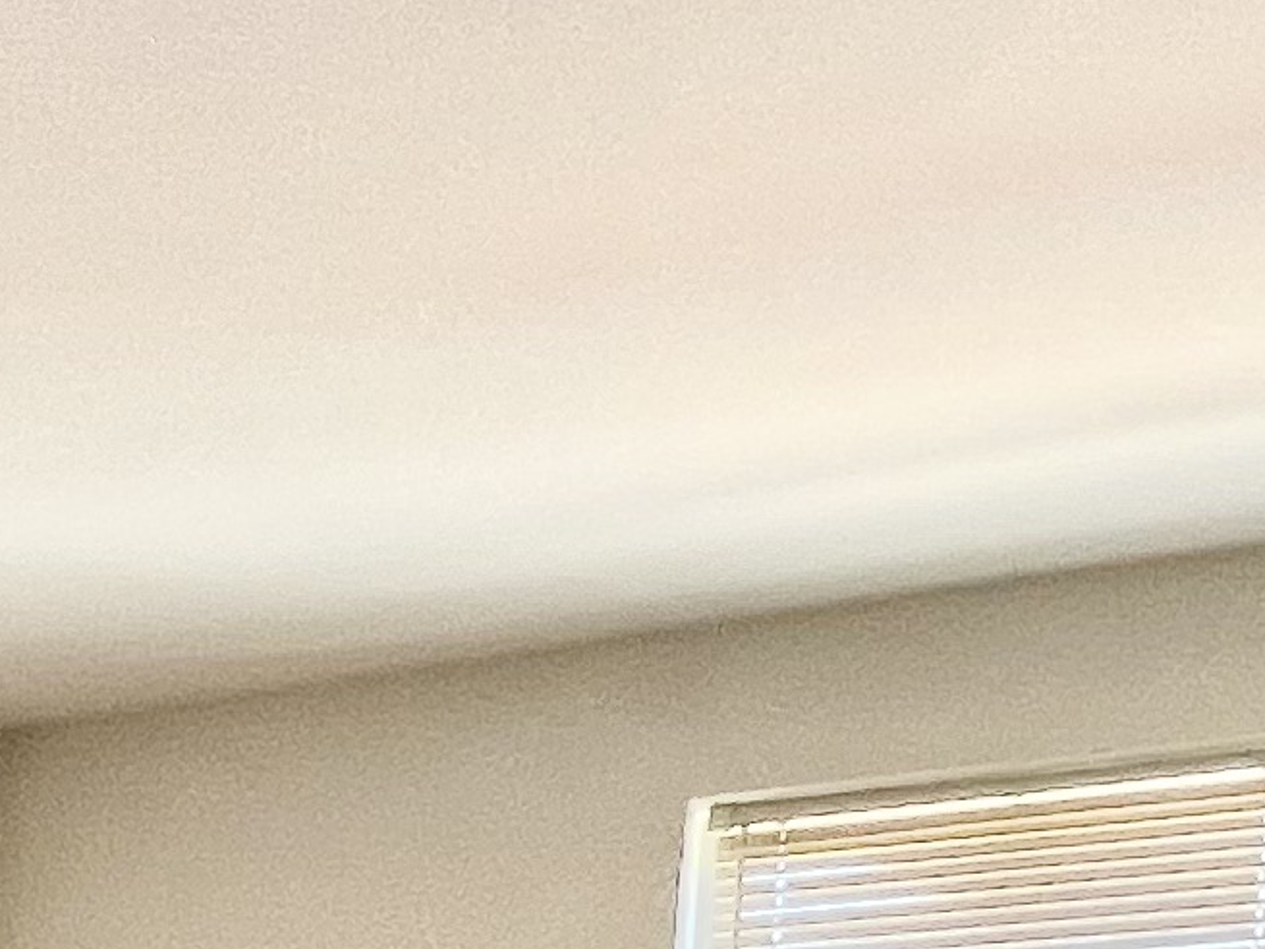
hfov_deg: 18.0
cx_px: -1172
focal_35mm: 80
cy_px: 1919
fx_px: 2923
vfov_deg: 14.9
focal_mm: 1.57
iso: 64
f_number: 1.8
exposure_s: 1/99
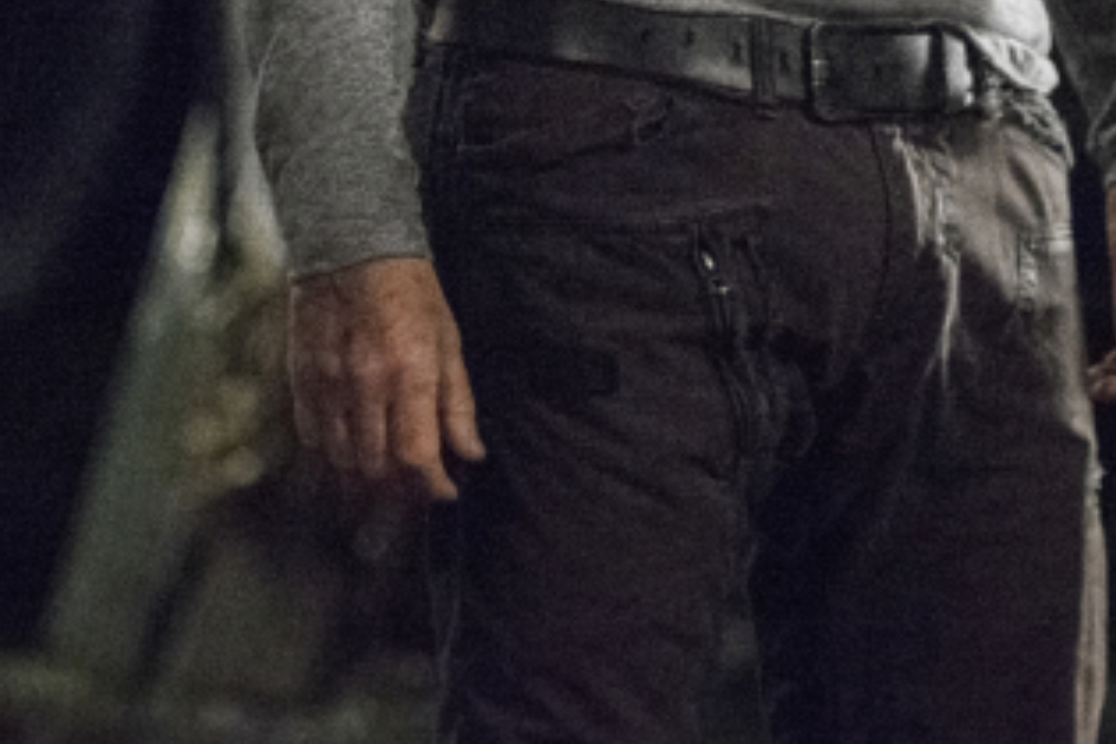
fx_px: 13236
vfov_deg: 3.2
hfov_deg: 4.8
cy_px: -586
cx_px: 500
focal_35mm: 427
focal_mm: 112
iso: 5000
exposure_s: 1/60
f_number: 2.8
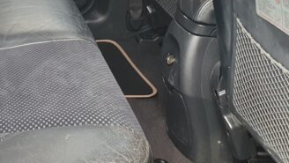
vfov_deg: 16.7
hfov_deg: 27.1
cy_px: -36
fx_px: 529
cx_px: -56
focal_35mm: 69
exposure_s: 1/100
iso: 160
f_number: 2.4
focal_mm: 4.32
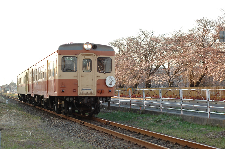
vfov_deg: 18.1
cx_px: 112
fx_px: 468
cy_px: 74
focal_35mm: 75
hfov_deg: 27.0
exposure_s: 1/500
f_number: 2.8
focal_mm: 50
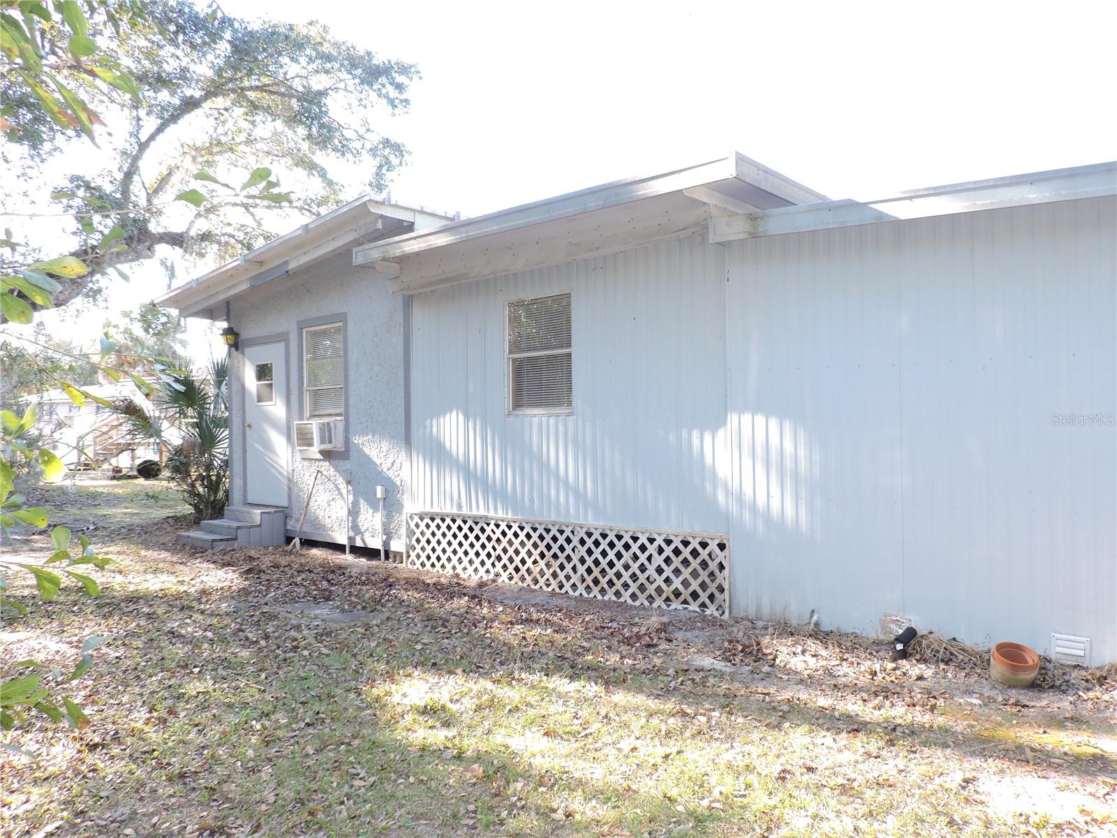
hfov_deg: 71.6
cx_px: 558
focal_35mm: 24
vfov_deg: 56.8
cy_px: 419
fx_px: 774
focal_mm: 4.3
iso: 100
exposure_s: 1/40
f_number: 3
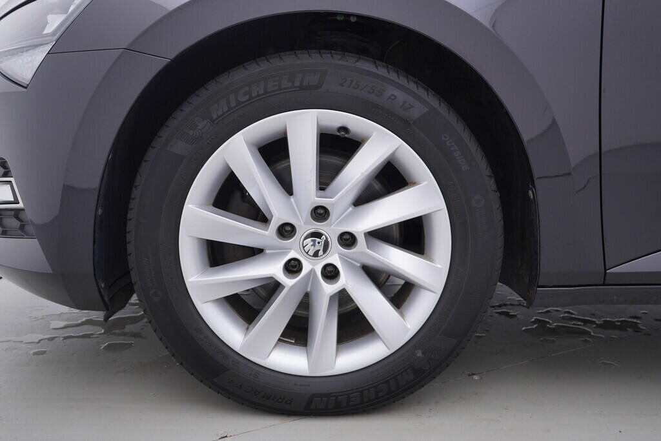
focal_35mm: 36
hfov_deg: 53.1
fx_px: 661
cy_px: 220
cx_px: 330
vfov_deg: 36.9
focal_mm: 24
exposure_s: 1/60
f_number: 4
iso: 125
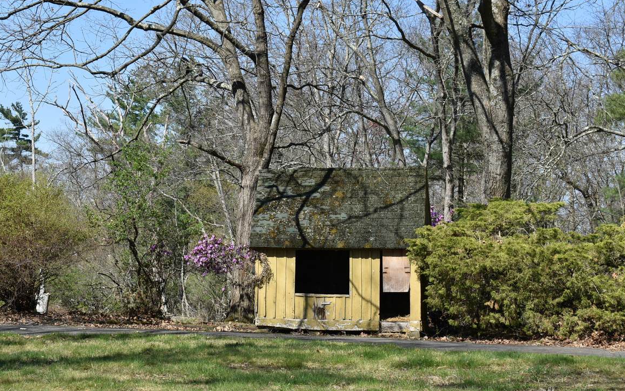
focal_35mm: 68
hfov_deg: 30.2
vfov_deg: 19.1
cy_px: 193
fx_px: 1158
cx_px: 294
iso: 110
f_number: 8
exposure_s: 1/250
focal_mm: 40
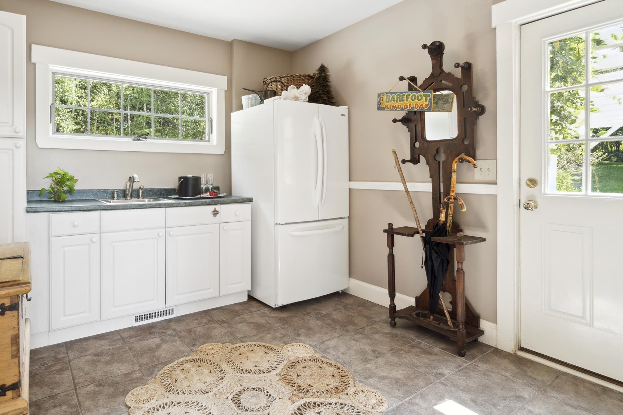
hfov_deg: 83.1
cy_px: 176
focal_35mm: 20
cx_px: 253
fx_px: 346
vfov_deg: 61.6
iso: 400
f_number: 8
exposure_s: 1/8
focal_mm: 16
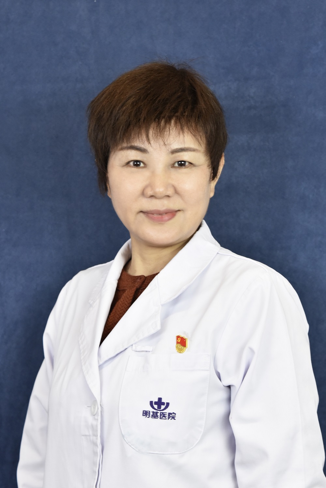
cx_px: 163
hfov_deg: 19.5
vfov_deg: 28.8
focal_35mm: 70
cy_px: 244
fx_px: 950
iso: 1600
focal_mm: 70
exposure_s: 1/100
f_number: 5.6
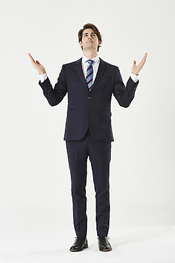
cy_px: 132
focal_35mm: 90
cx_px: 88
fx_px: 656
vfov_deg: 22.6
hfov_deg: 15.2
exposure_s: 1/125
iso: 100
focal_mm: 90
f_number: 11
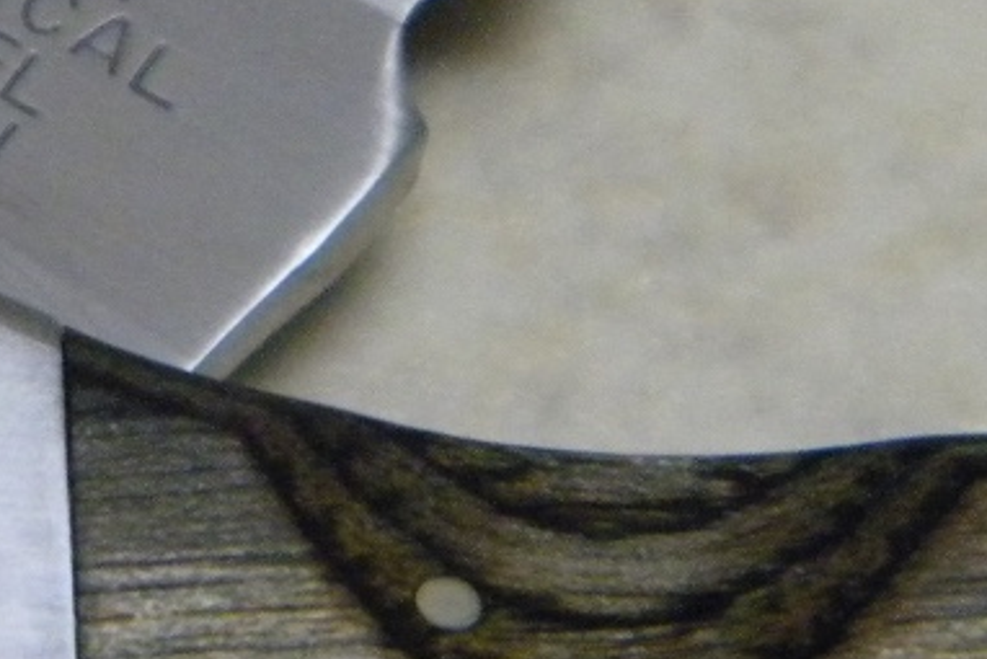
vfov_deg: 3.4
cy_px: 150
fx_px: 11053
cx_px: -31
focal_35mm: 403
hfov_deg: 5.1
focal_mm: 26.8
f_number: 5
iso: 800
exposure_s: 1/51.6
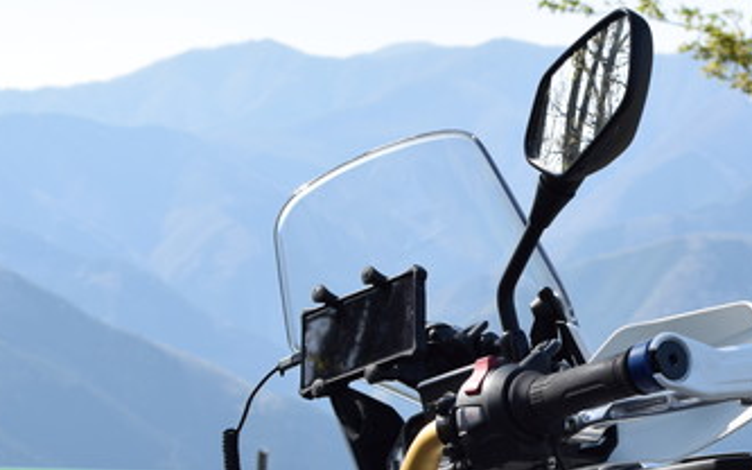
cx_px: 626
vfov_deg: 10.7
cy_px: 428
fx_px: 2503
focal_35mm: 122
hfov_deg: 16.9
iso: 100
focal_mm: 35
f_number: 8
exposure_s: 1/160
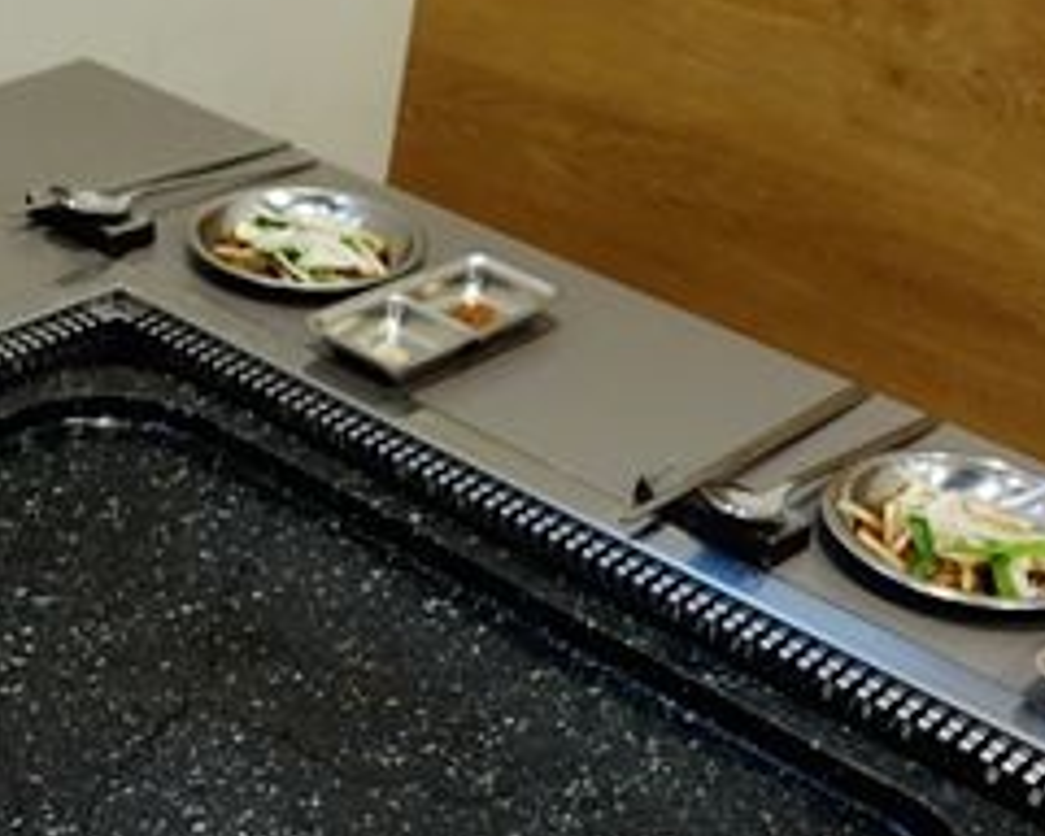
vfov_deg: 23.7
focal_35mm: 61
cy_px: 873
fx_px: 1887
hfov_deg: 30.3
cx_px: 222
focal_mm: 8.8
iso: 800
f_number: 2.5
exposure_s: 1/20
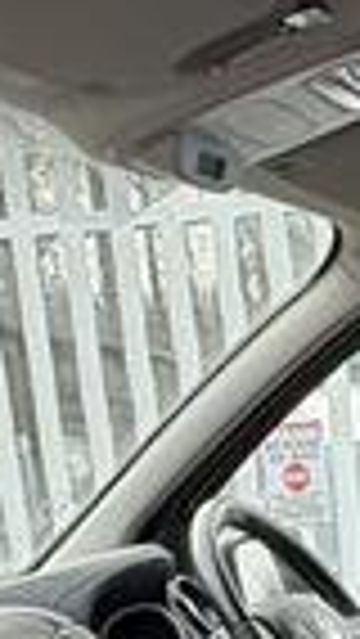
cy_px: 999
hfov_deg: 12.4
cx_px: 414
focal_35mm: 96
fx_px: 1627
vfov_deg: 19.1
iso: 80
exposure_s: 1/99
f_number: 2.2
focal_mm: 2.22
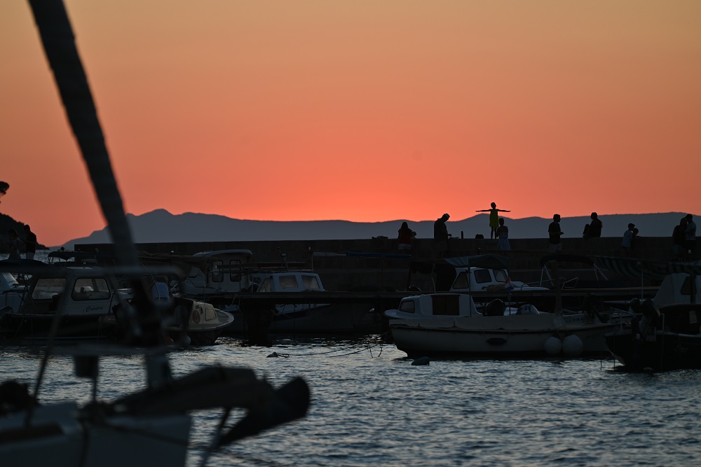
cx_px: 350
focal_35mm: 210
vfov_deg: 6.5
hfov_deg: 9.8
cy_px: 234
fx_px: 4089
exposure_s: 1/250
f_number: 5.3
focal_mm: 210
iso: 160
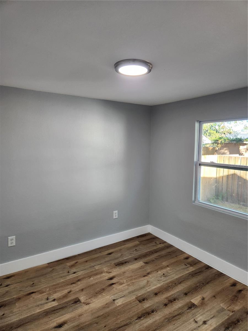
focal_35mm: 23
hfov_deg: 58.9
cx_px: 124
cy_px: 166
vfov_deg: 73.9
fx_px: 220
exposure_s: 1/120
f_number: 1.8
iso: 200
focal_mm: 5.4
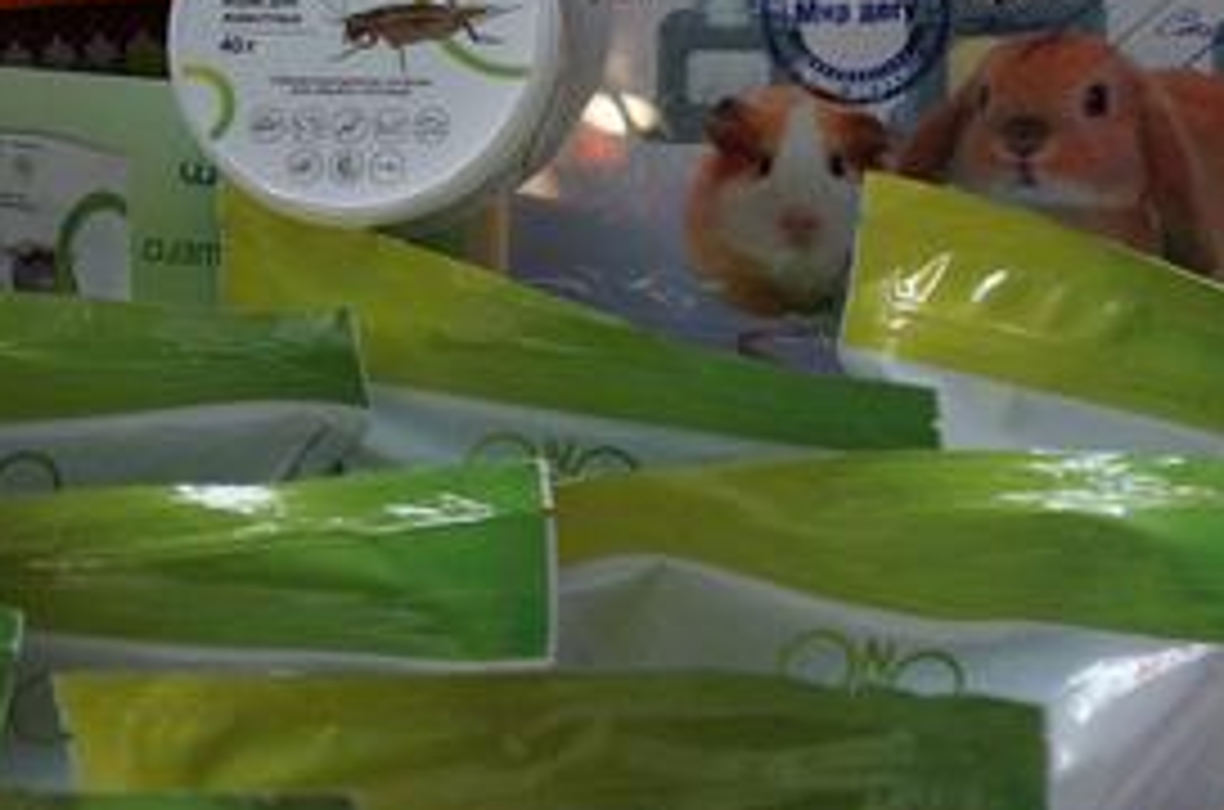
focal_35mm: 99
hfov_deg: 20.6
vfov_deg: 13.4
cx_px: 702
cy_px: -110
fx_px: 3358
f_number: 4
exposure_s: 1/160
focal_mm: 28
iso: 2500
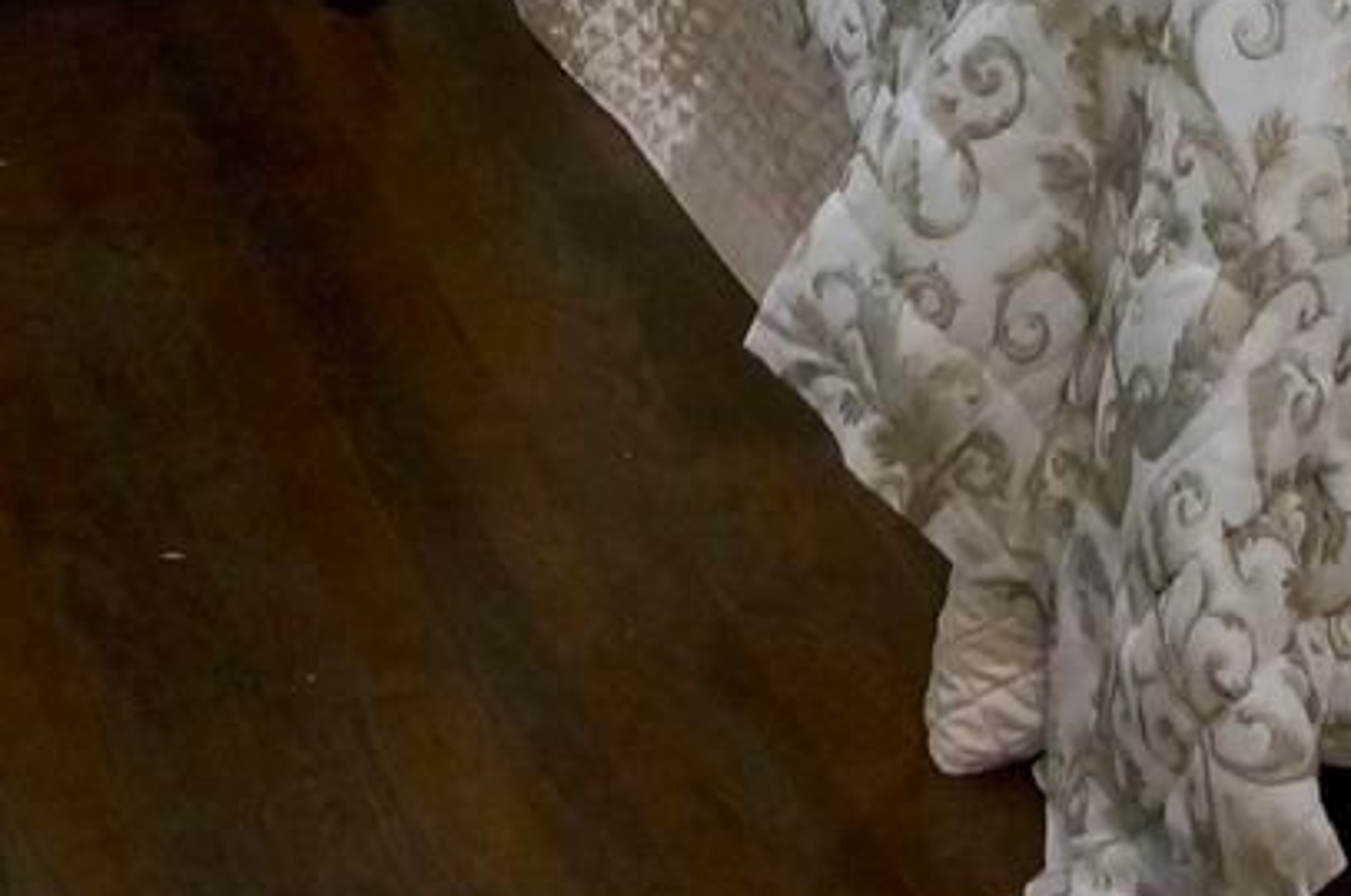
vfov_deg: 9.0
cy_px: -1268
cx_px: 1275
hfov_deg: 14.9
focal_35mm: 136
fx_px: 5096
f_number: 4
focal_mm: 18
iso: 1250
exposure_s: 1/160
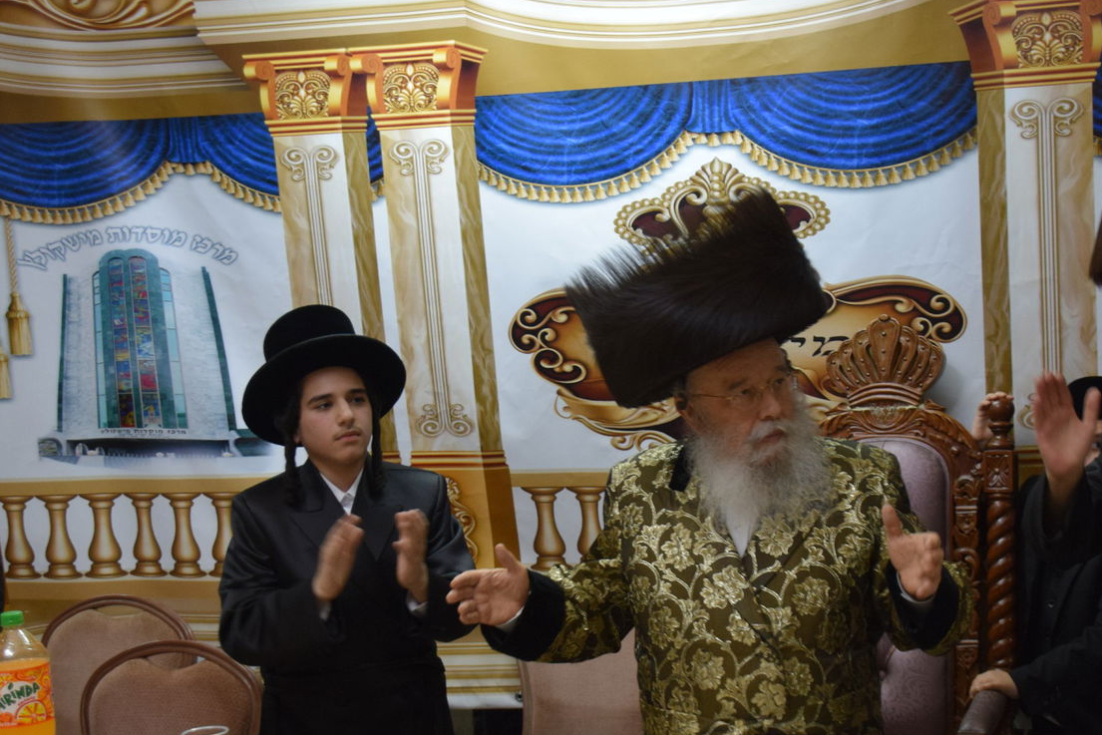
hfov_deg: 34.9
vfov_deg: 23.8
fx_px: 1745
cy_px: 420
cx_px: 690
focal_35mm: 57
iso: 1100
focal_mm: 30
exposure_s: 1/60
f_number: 4.2
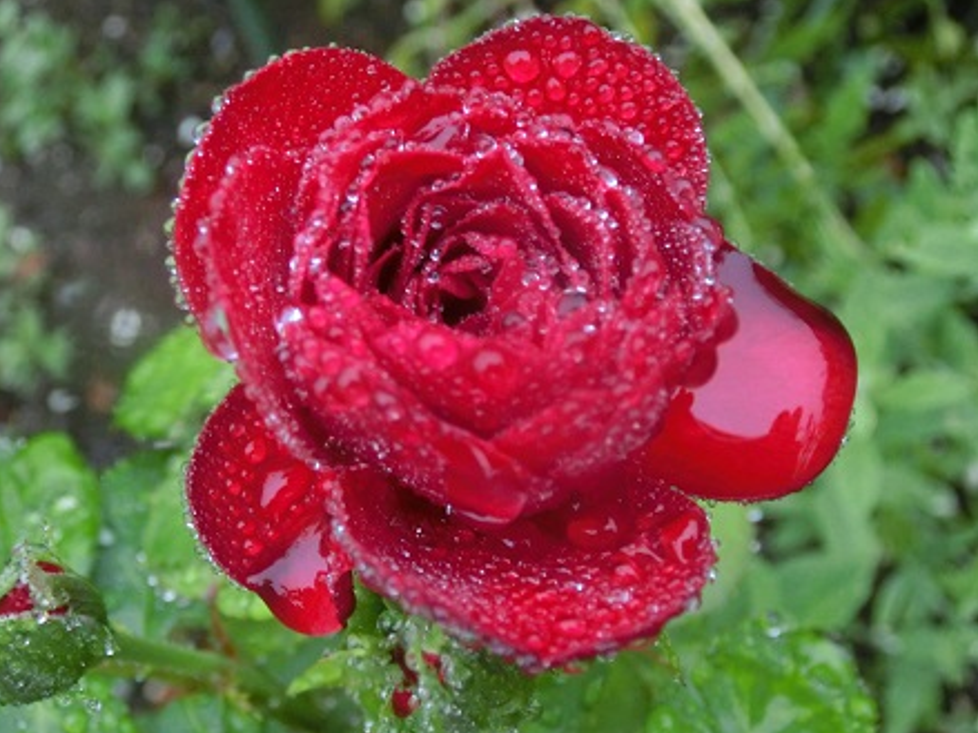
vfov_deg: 35.9
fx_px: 1130
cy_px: 352
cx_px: 451
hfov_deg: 46.8
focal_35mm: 40
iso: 800
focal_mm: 6.5
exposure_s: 1/100
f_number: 4.1
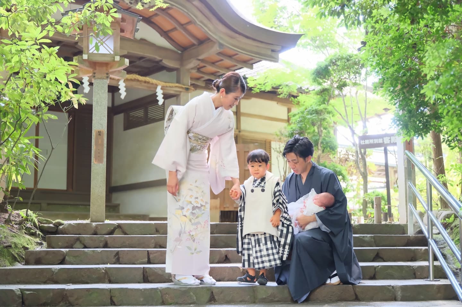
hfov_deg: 38.9
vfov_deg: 26.5
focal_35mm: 51
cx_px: 231
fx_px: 654
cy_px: 154
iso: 3200
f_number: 2.8
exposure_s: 1/125
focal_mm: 34
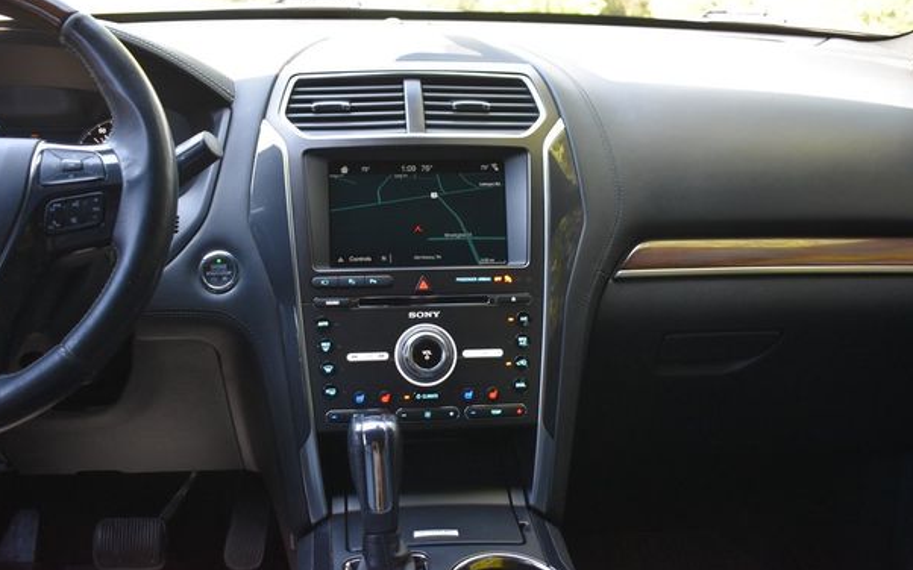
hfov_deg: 50.4
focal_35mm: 39
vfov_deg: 32.7
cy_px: 268
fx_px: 970
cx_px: 444
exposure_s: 1/125
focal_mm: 24
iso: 800
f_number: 3.8
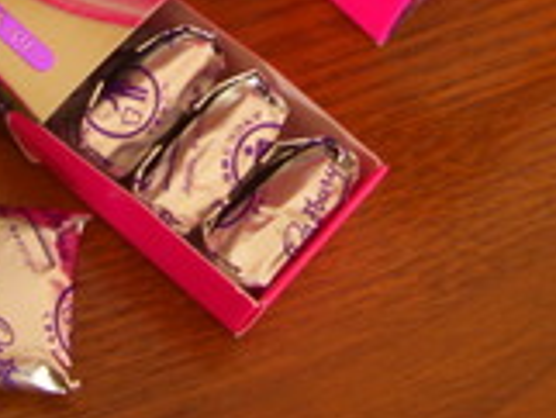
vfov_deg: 12.6
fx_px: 1816
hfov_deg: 17.4
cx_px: 197
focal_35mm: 113
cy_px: -155
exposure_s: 1/1.6
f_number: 3.3
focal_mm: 6.3
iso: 100
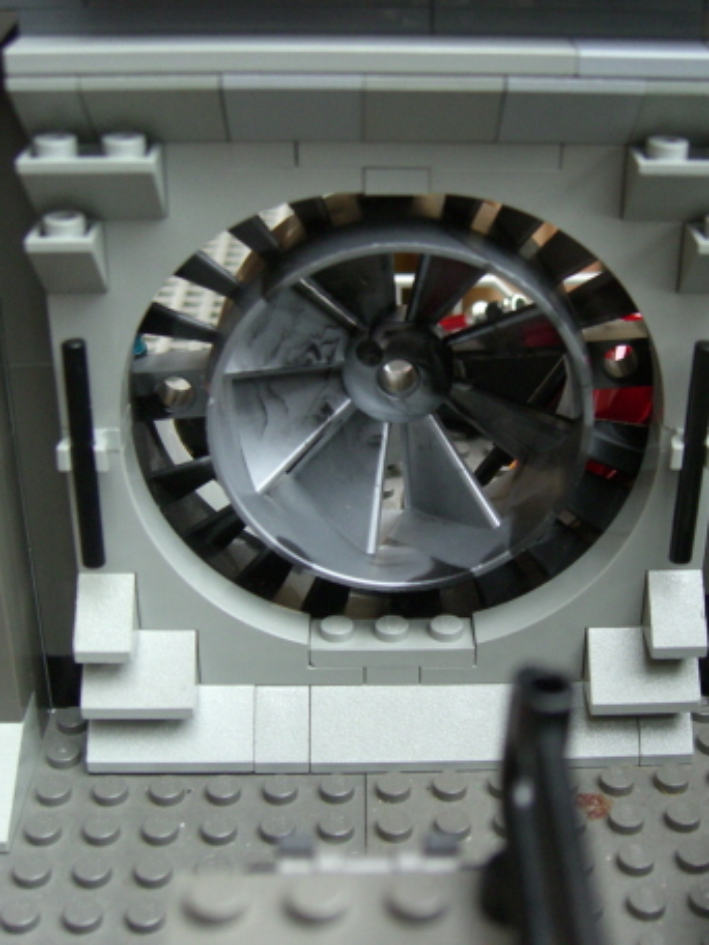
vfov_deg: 38.2
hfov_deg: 29.0
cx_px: 425
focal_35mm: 50
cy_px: 446
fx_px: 1365
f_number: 2.8
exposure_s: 1/50
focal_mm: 7.9
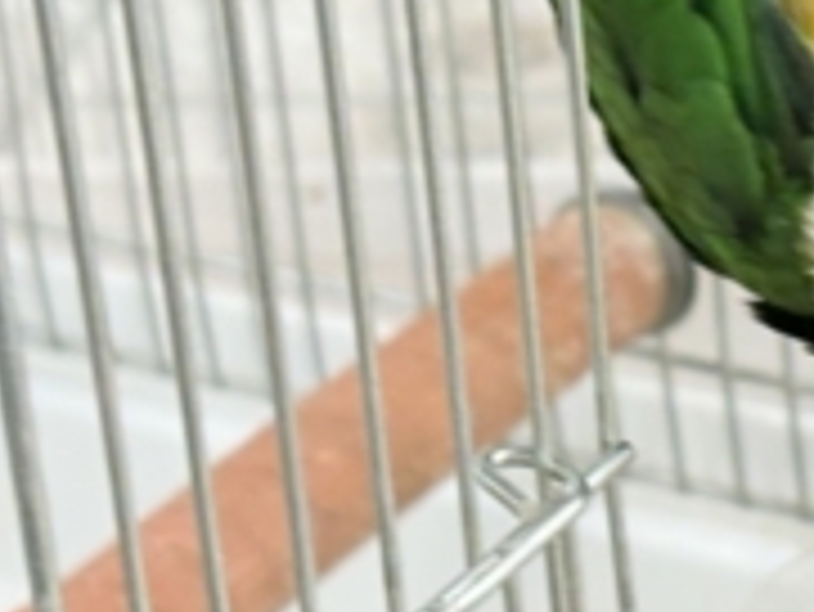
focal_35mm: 184
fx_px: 4330
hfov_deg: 10.5
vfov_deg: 8.1
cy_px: 86
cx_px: 1048
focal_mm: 5.96
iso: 80
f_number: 1.6
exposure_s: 1/50
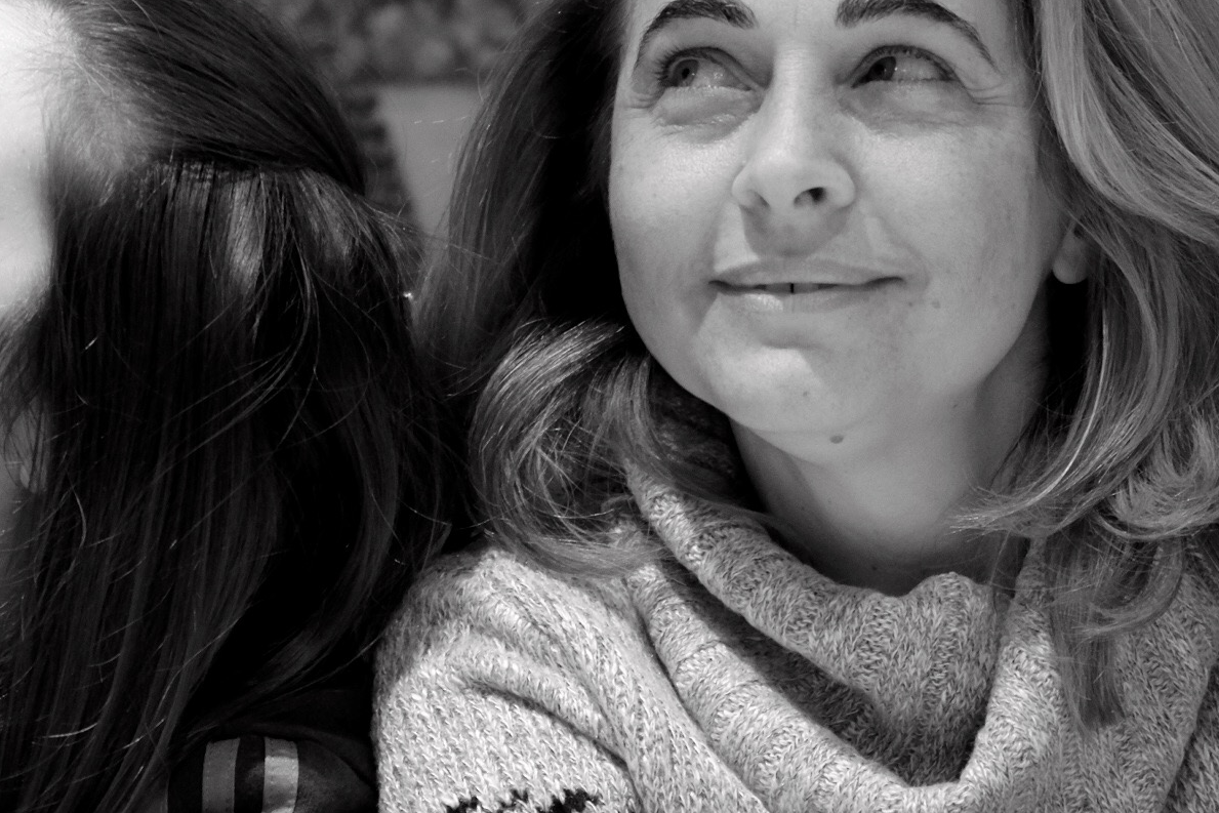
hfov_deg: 16.4
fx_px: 4199
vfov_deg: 11.0
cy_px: 281
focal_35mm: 124
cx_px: 311
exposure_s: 1/20
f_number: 4
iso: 1600
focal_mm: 55
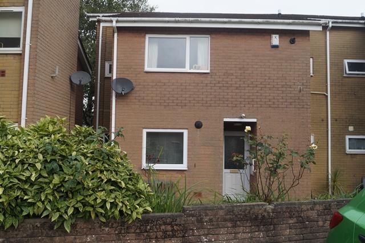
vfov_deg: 39.9
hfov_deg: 57.2
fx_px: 334
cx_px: 182
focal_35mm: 33
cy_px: 122
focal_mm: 22
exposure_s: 1/160
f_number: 6.3
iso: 100
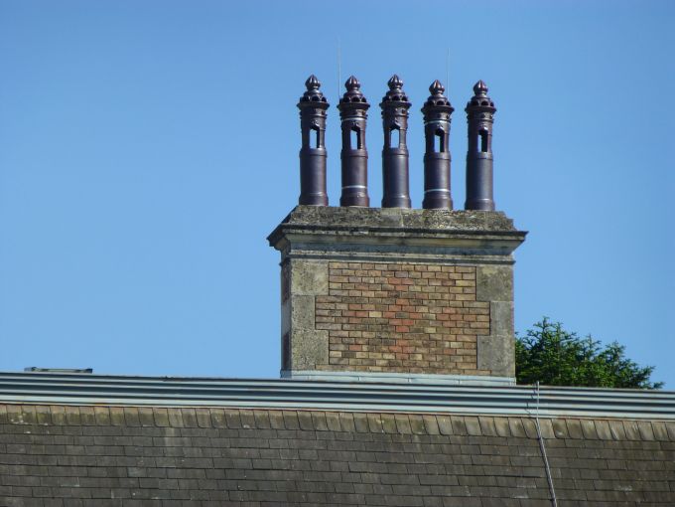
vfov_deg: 4.4
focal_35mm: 336
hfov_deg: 5.9
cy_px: 254
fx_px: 6552
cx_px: 338
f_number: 5.9
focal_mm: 60
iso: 100
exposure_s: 1/400
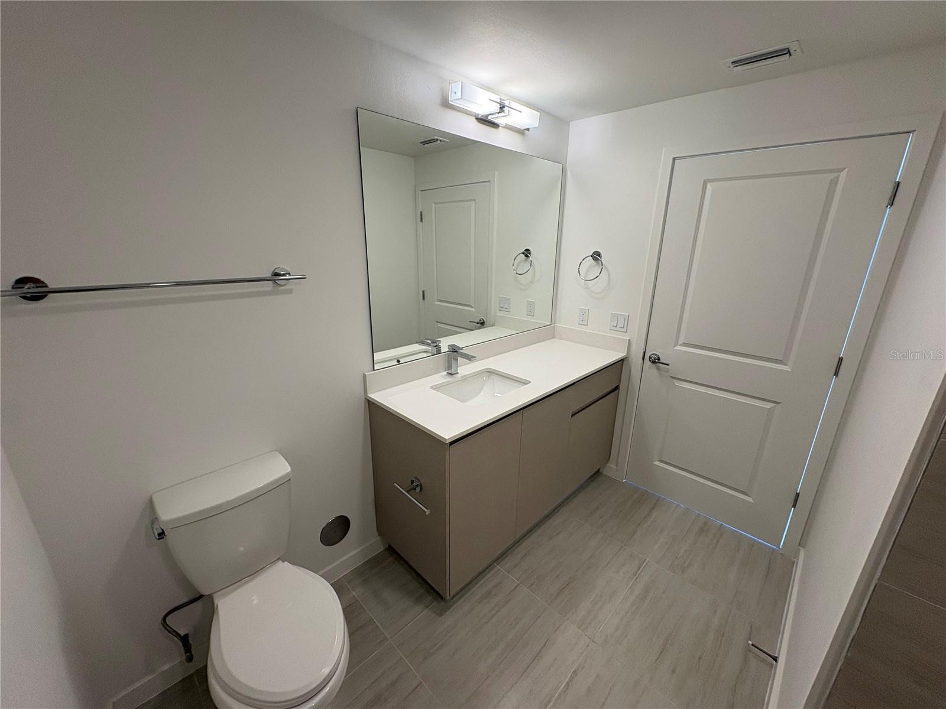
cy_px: 354
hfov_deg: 102.1
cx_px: 473
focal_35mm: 14
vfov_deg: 85.7
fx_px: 383
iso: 160
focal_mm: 2.22
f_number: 2.2
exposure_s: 1/120
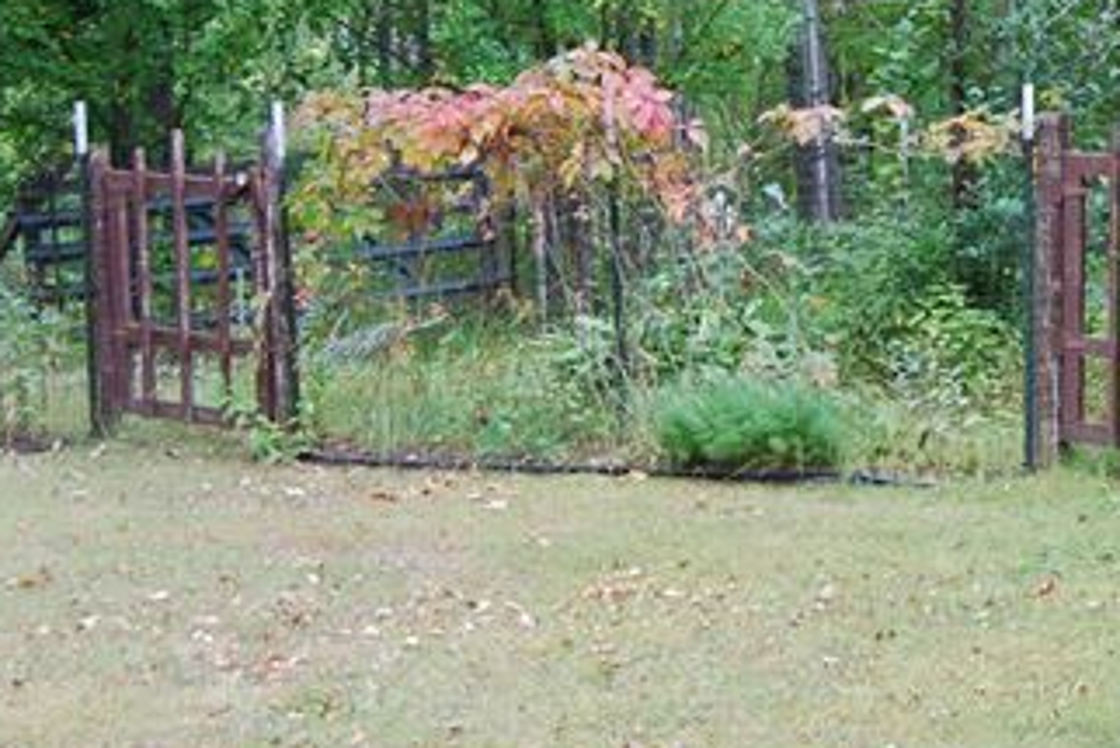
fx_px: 3268
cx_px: 963
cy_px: 40
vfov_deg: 12.9
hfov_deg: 19.2
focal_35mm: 105
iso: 200
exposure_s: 1/100
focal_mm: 22
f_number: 5
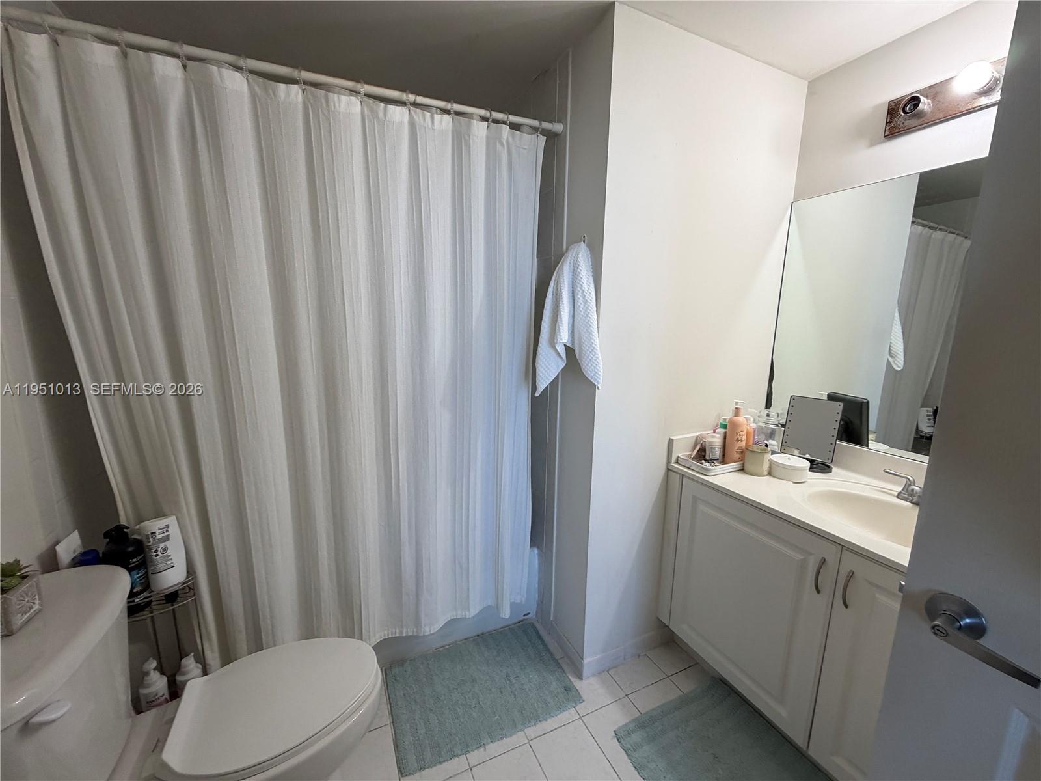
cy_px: 390
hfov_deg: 102.1
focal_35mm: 14
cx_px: 520
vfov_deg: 85.7
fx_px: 421
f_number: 2.2
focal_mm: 2.22
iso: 160
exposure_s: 1/120
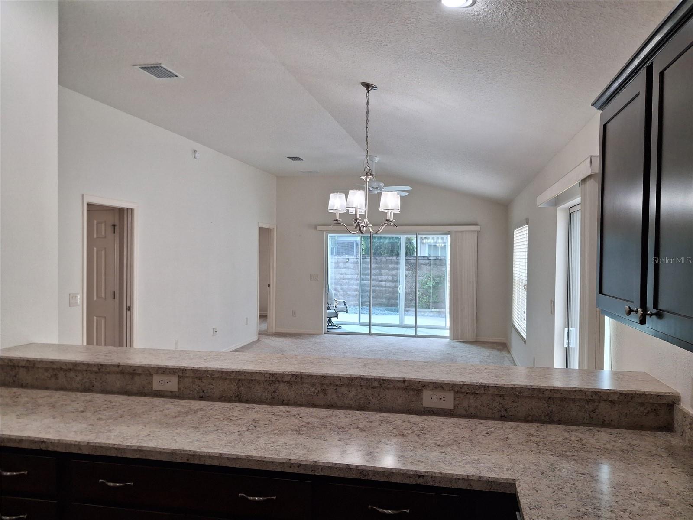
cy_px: 260
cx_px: 346
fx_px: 541
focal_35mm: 27
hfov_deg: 65.3
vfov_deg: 51.4
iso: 160
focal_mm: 4
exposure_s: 1/120
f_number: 1.8
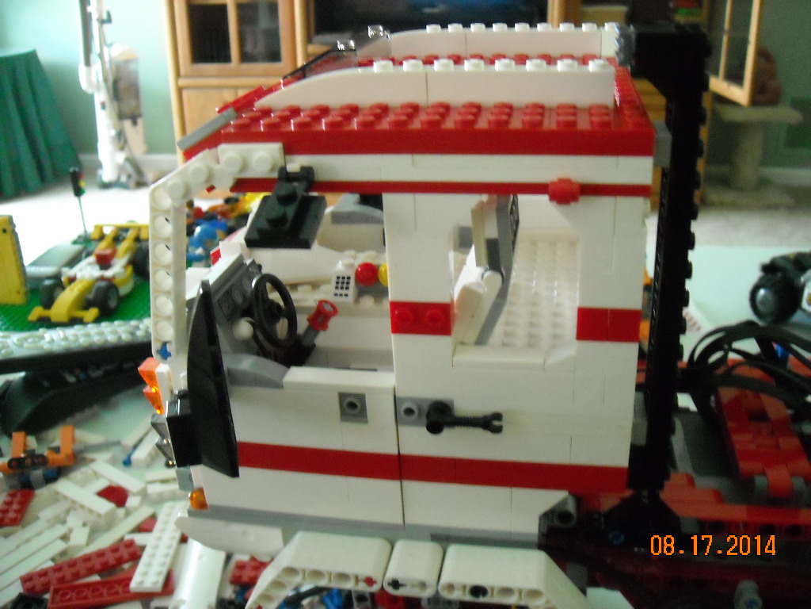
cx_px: 406
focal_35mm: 35
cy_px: 304
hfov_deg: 52.6
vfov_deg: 40.7
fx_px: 820
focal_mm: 5.7
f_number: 2.8
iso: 800
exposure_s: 1/18
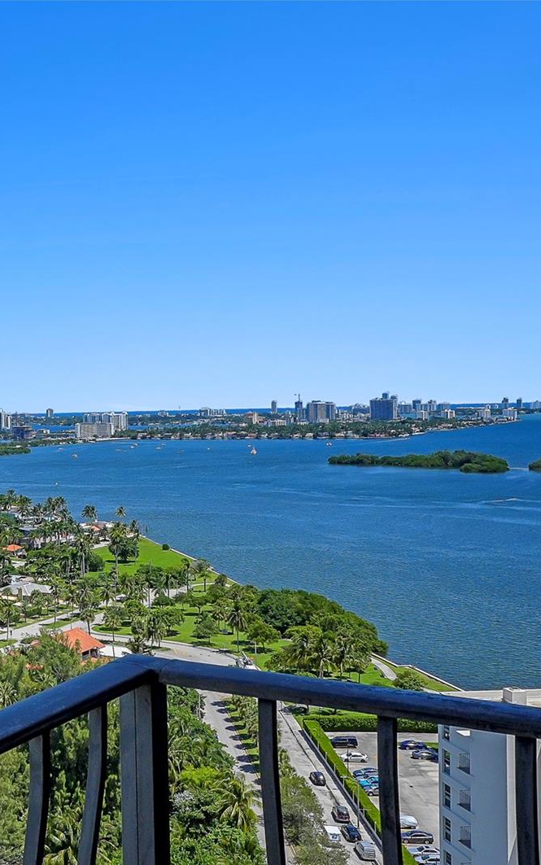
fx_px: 1084
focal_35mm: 46
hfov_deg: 25.4
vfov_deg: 43.5
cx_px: -93
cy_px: 433
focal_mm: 20
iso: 320
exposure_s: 1/640
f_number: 14
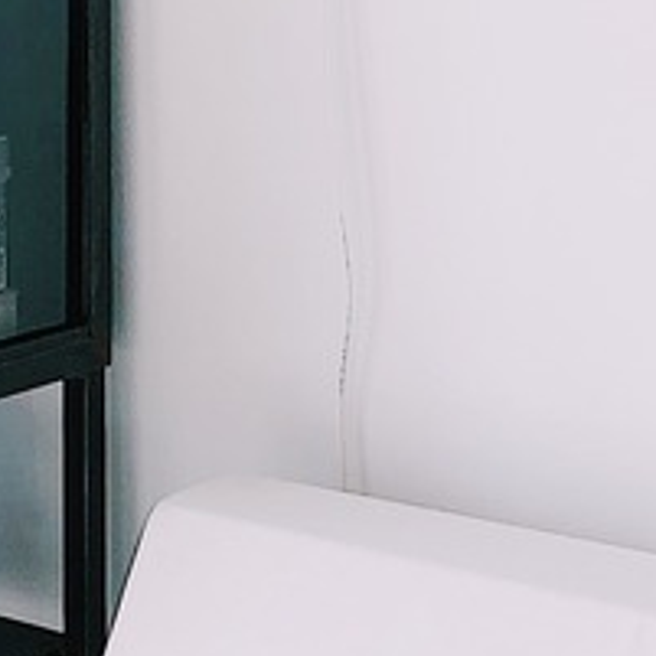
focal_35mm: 128
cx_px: 104
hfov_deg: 13.5
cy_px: -82
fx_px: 2744
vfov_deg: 13.3
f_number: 1.8
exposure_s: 1/179
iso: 20
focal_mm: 4
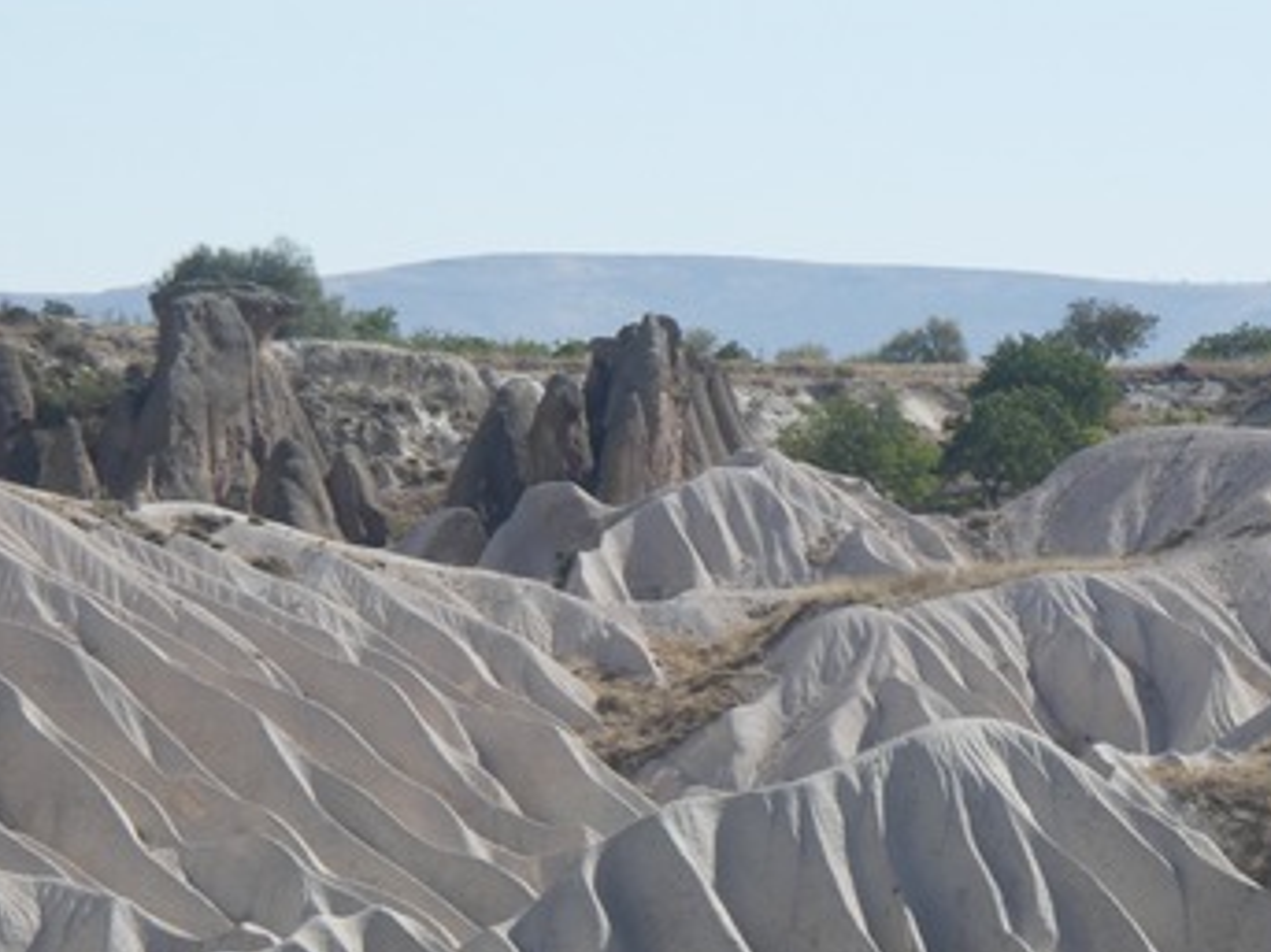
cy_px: 859
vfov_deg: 4.0
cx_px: 852
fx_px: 13691
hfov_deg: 5.3
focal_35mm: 373
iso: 50
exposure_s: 1/400
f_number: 4.5
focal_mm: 50.8
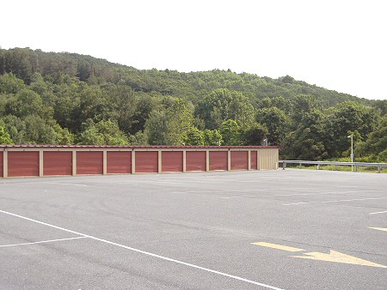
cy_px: 145
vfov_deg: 30.9
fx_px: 526
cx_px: 194
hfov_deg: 40.4
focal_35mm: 47
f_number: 3.9
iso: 80
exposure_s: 1/386
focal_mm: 8.6
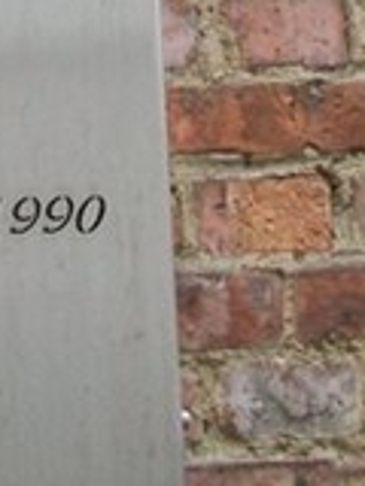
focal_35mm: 150
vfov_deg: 12.6
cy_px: -191
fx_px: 2109
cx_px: -249
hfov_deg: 9.5
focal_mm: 7.1
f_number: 3.2
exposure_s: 1/160
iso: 345
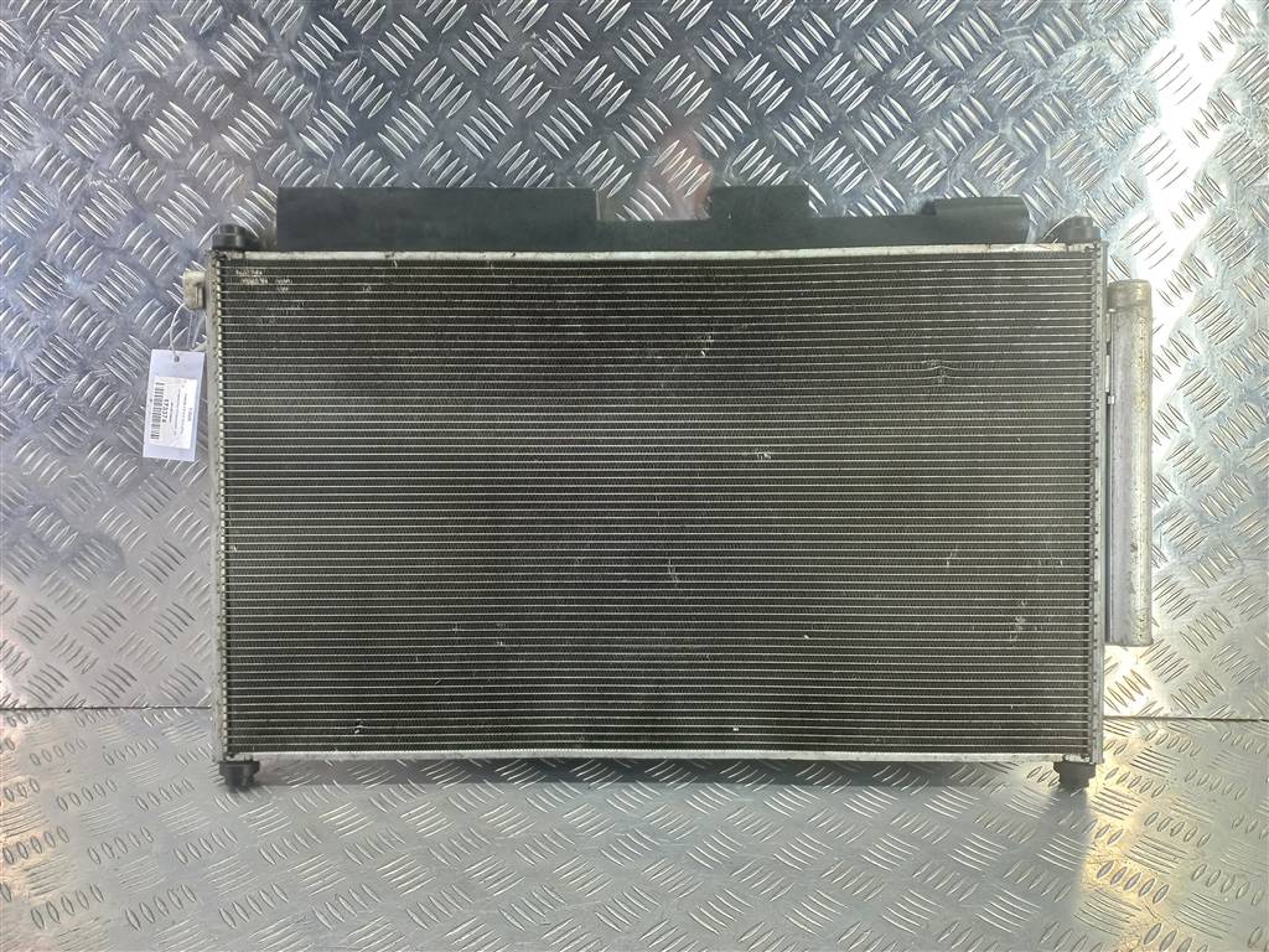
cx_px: 634
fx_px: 916
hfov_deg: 69.4
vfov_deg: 54.9
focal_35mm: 25
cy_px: 476
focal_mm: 4.6
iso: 125
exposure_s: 1/50
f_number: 1.8
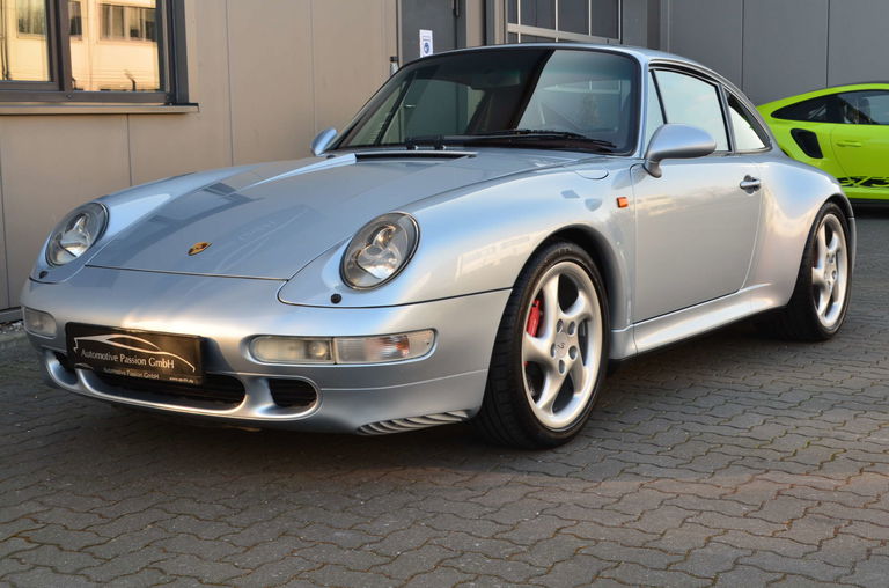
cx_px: 444
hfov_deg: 37.9
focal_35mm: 52
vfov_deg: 25.6
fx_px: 1293
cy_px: 294
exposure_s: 1/60
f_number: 10
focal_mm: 35
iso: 360
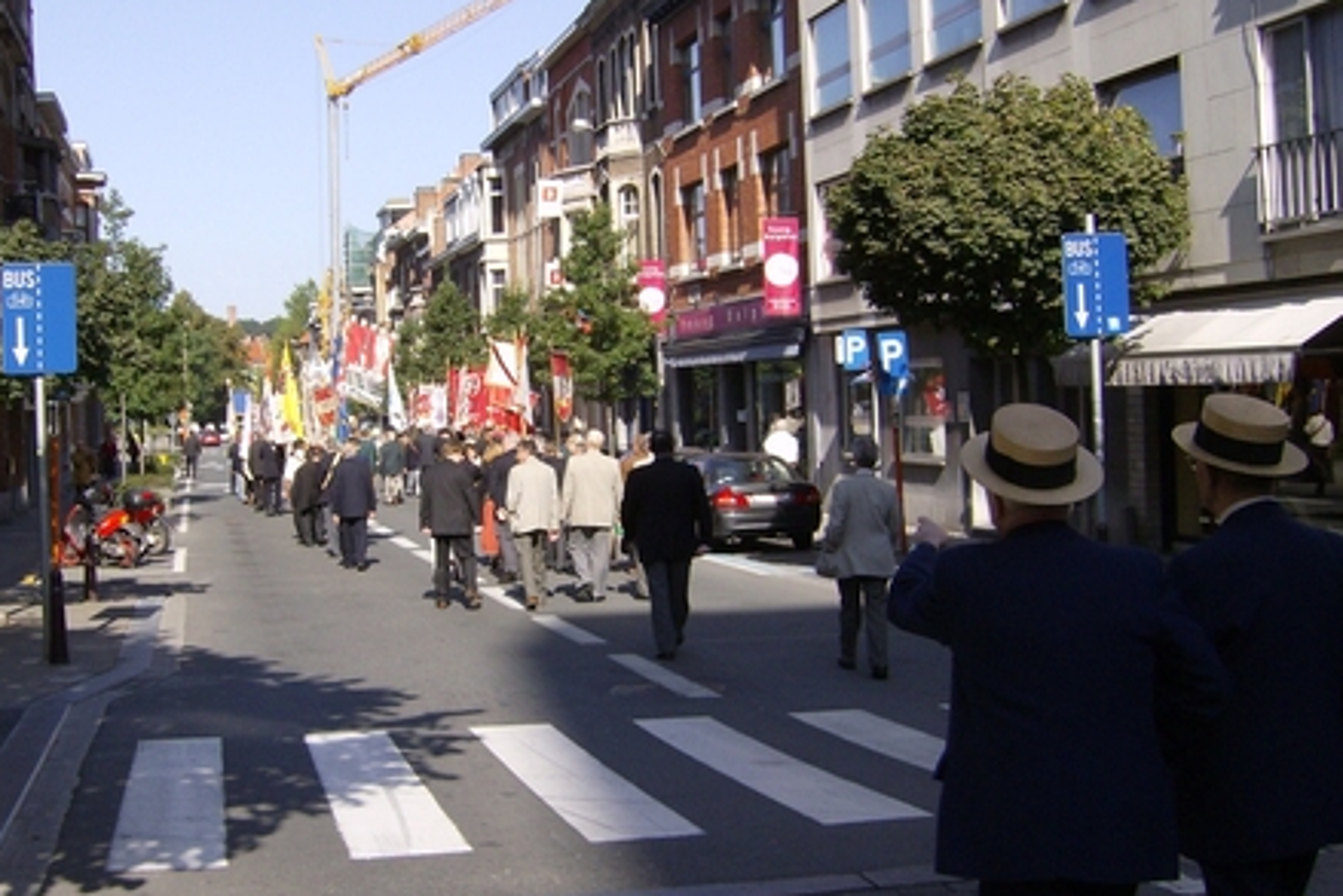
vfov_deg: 26.5
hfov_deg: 38.7
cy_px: 399
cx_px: 517
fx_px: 1903
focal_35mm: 51
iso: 100
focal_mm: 6
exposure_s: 1/494
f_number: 4.7
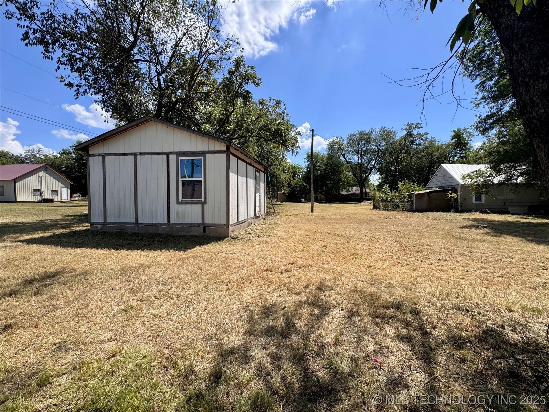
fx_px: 222
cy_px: 206
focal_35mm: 14
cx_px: 274
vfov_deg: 85.7
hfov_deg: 102.1
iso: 40
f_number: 2.2
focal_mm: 2.22
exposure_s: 1/1709
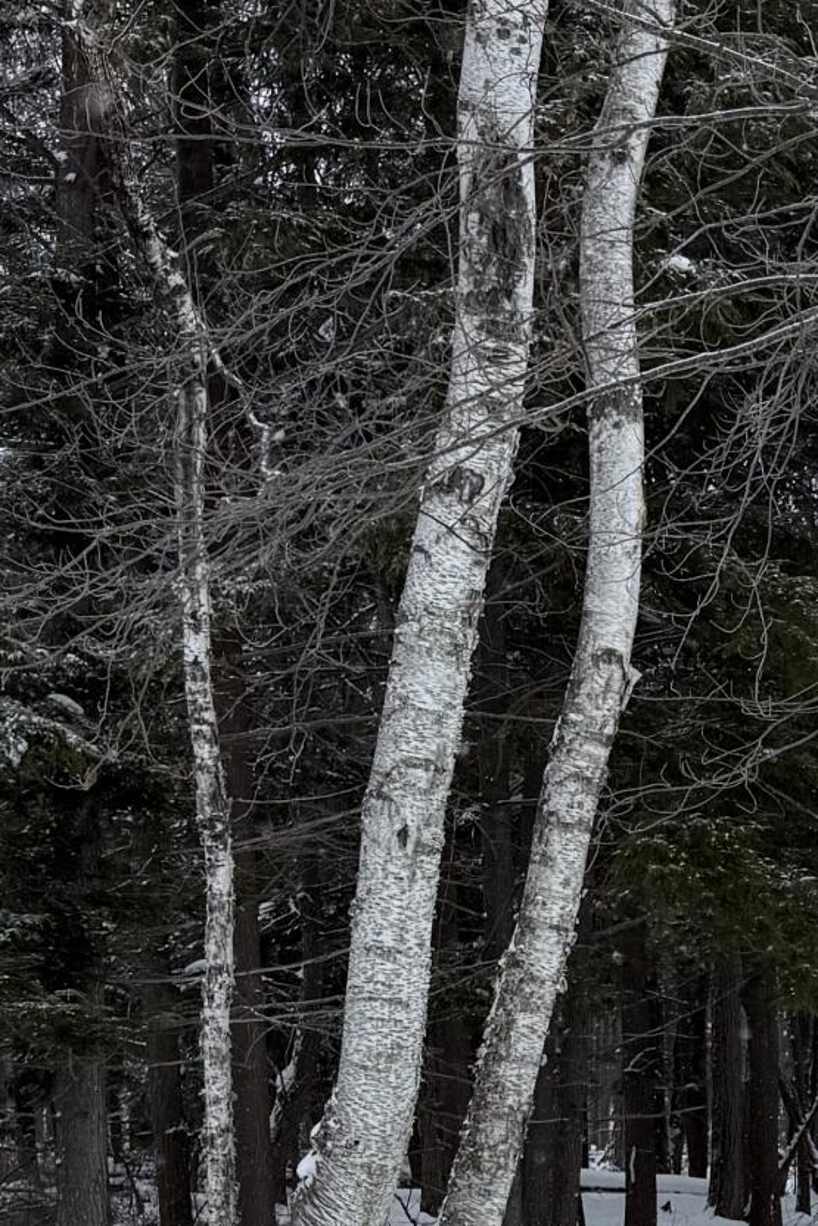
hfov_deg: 14.7
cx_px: 992
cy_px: 1291
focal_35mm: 90
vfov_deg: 21.6
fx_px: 3066
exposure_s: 1/2801
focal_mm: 6.76
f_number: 1.78
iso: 80
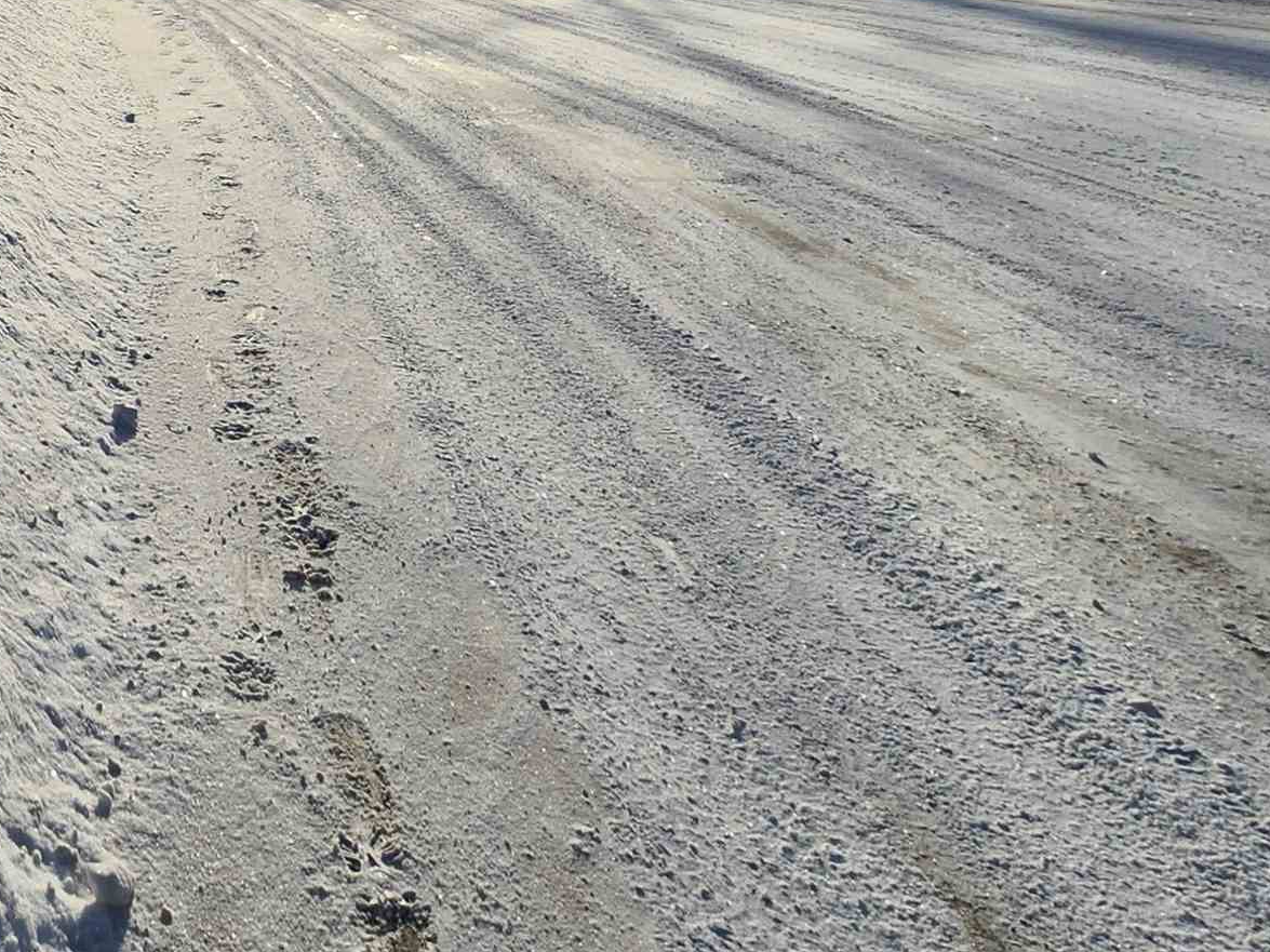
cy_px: -205
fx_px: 1247
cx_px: -241
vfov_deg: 33.5
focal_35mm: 34
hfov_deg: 39.5
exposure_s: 1/5002
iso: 50
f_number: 2.2
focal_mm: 2.2
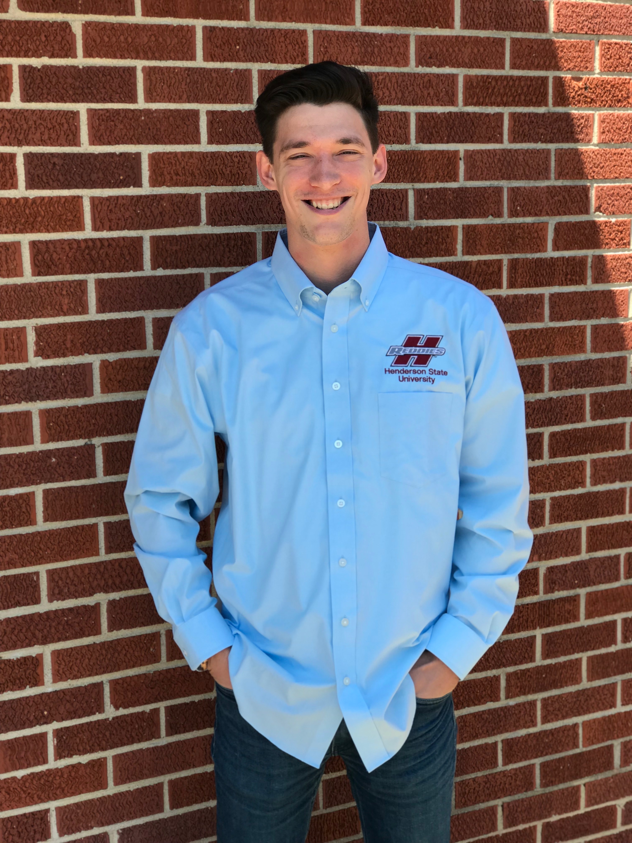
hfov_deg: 25.7
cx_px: 316
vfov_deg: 33.8
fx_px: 1388
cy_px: 422
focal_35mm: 57
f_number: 2.8
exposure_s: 1/223
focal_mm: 6.6
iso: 20
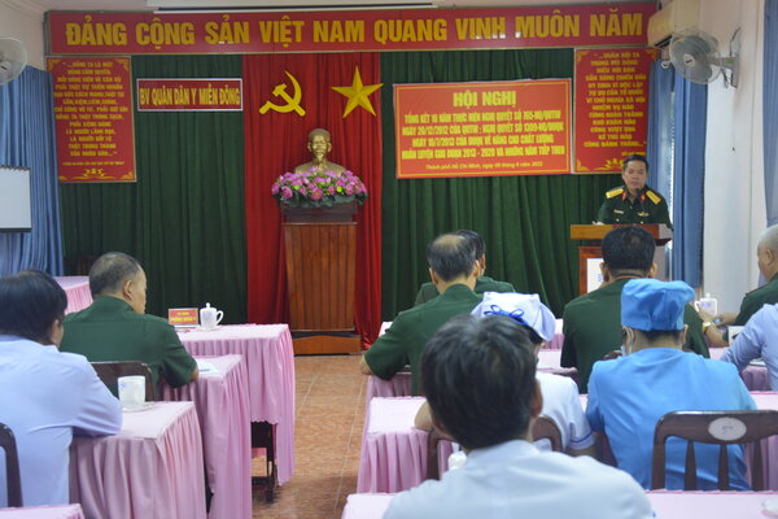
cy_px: 260
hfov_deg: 33.4
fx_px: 1297
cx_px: 389
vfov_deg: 22.6
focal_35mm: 60
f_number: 4.5
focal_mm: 40
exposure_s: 1/15
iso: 800
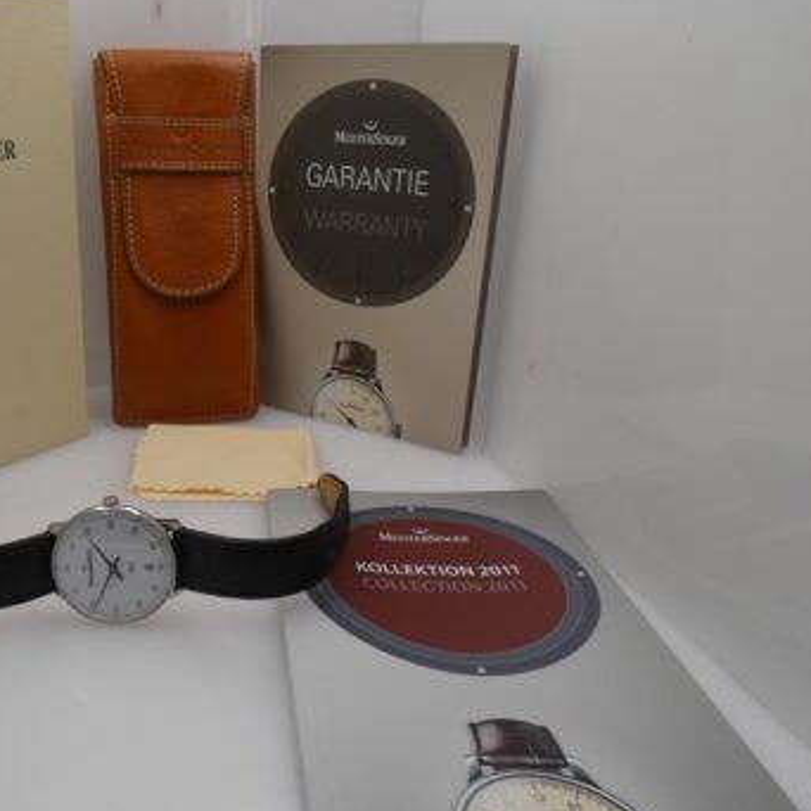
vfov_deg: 52.5
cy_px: 406
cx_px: 192
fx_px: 822
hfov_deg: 50.1
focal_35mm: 31
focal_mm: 3.6
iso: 80
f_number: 2.8
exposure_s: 1/320
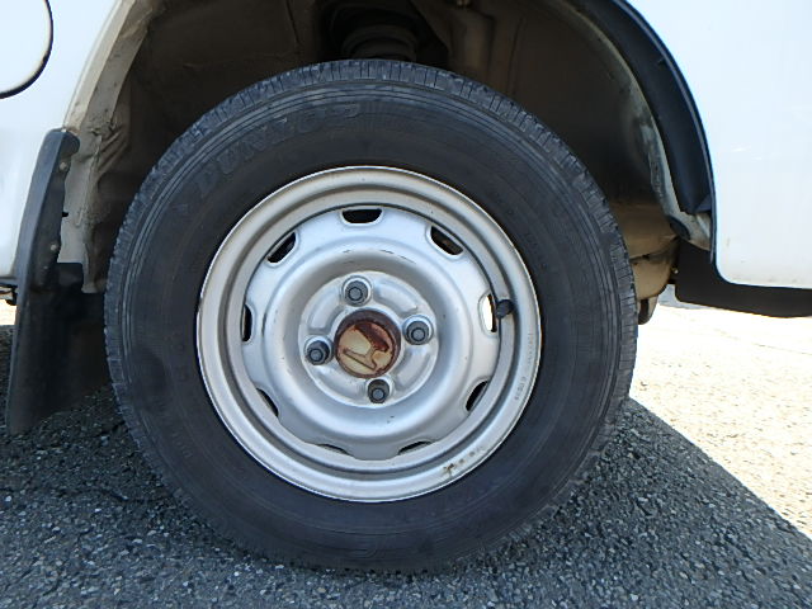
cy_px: 304
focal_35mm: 21
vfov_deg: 63.4
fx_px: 493
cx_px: 406
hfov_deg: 79.0
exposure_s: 1/125
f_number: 3.5
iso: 125
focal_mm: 3.7
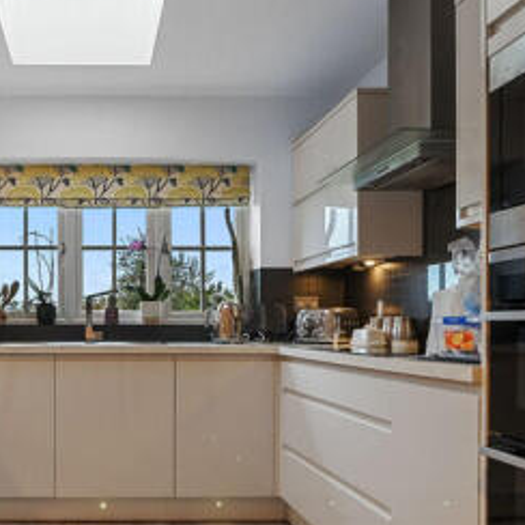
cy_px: 331
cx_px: 99
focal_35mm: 32
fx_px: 549
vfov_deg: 50.5
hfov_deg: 48.0
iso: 400
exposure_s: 1
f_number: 8
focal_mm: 14
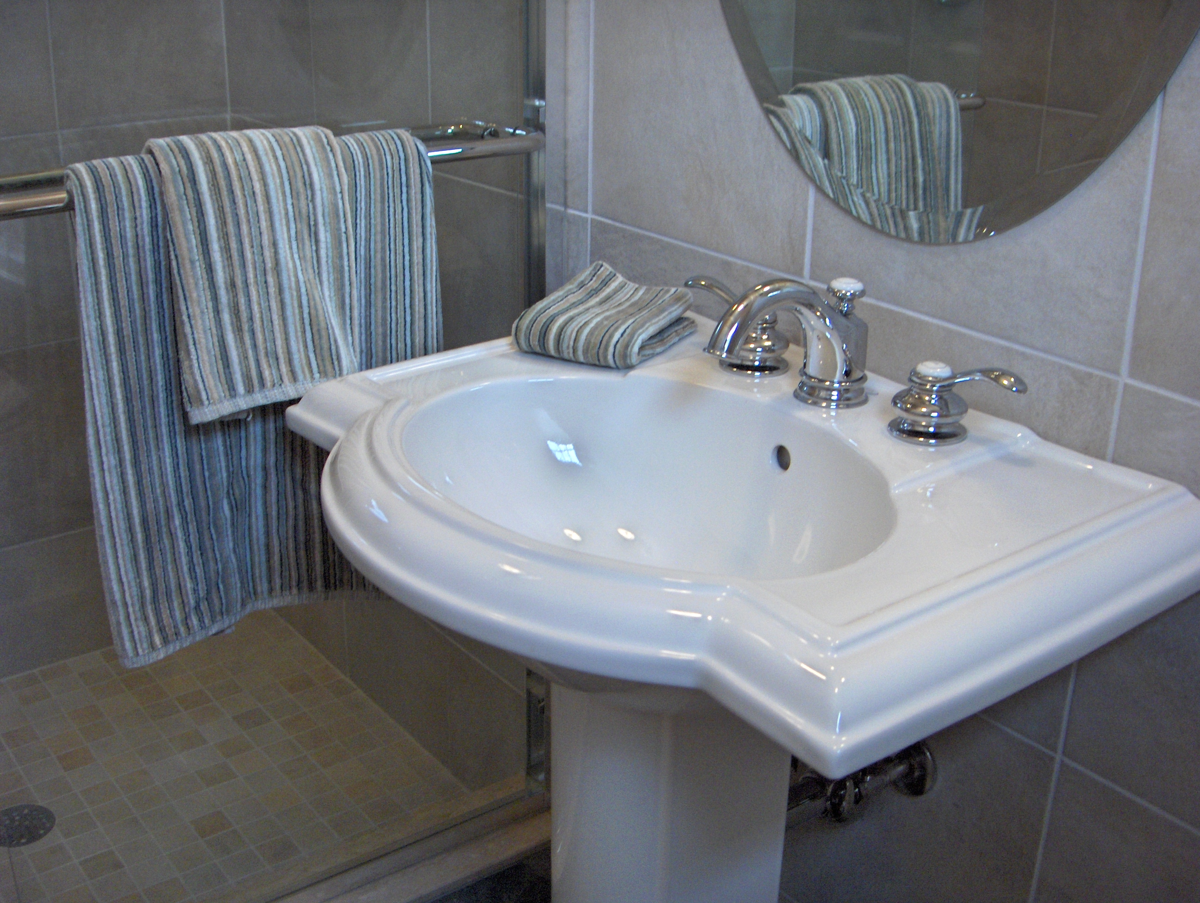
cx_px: 600
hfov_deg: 47.8
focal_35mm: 39
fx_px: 1354
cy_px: 452
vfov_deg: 36.9
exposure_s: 1/46
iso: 200
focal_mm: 8
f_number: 2.8
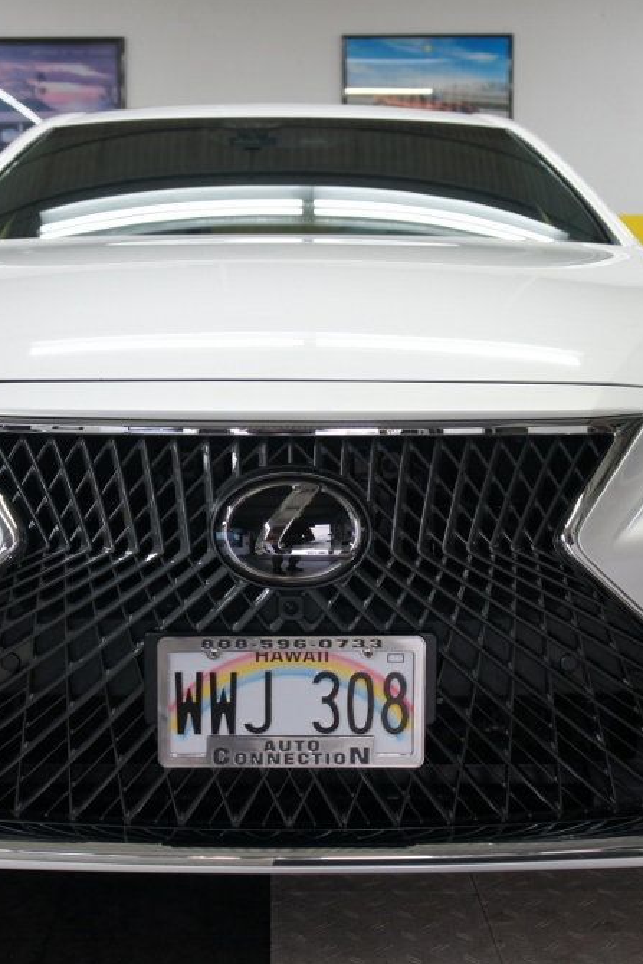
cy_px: 481
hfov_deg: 24.6
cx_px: 282
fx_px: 1473
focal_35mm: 55
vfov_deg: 36.2
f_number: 4
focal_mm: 24
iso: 320
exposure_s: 1/40
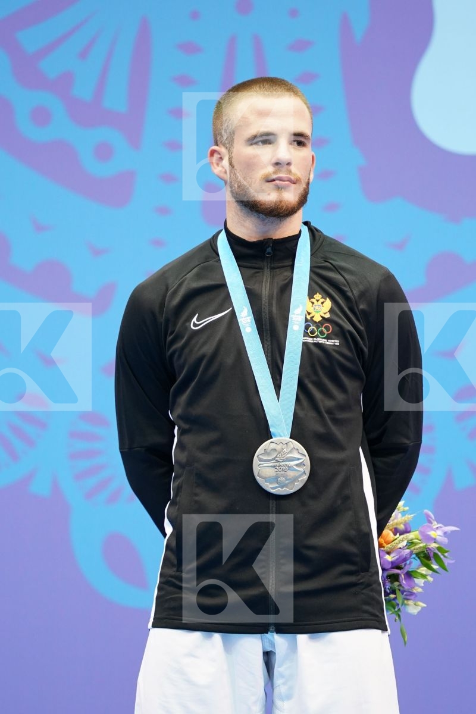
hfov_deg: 2.3
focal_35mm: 600
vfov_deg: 3.4
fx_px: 11899
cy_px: 357
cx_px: 238
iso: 2000
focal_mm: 400
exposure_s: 1/500
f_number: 2.8
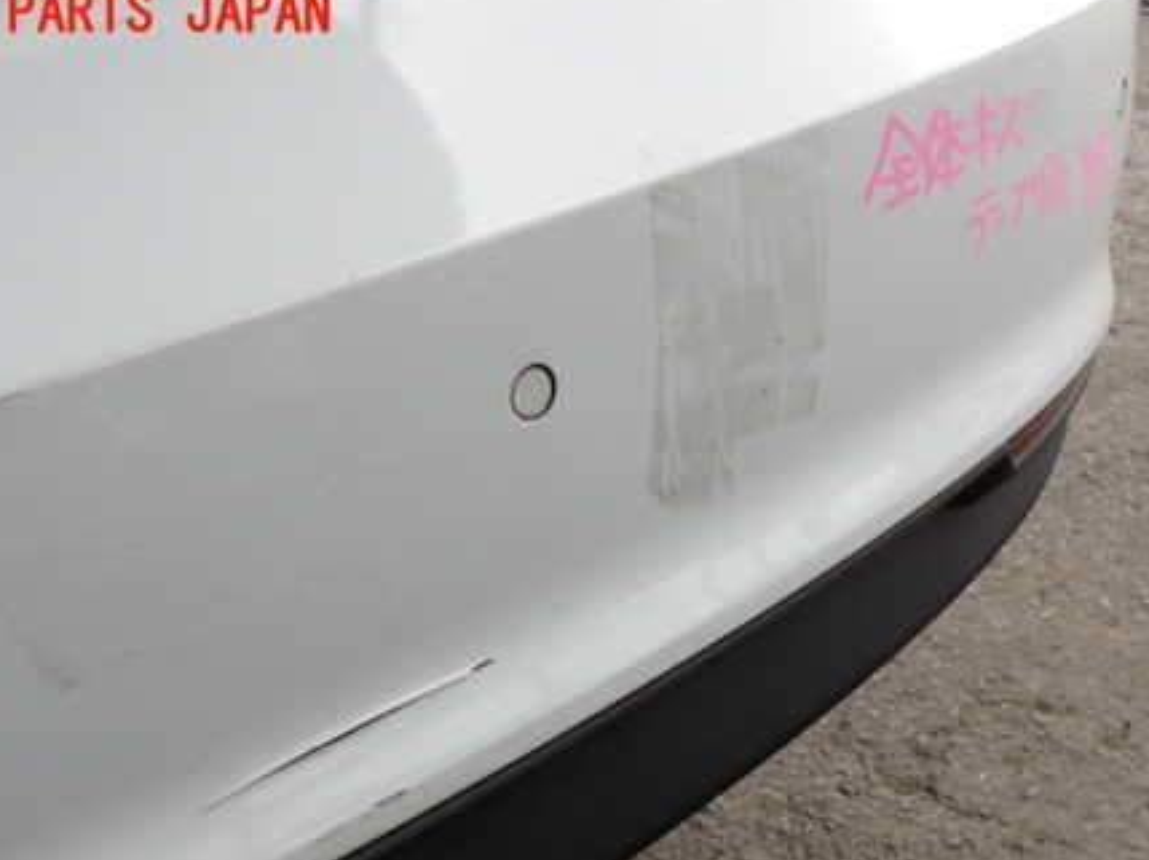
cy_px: 584
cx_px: 648
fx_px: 1393
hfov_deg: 44.7
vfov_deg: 33.9
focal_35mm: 42
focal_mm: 5.4
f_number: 3.2
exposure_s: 1/200
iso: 100
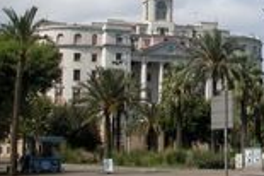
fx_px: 689
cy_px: 32
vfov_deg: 14.4
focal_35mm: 94
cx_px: 298
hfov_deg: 20.6
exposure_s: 1/423
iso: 100
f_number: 7.1
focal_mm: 8.9
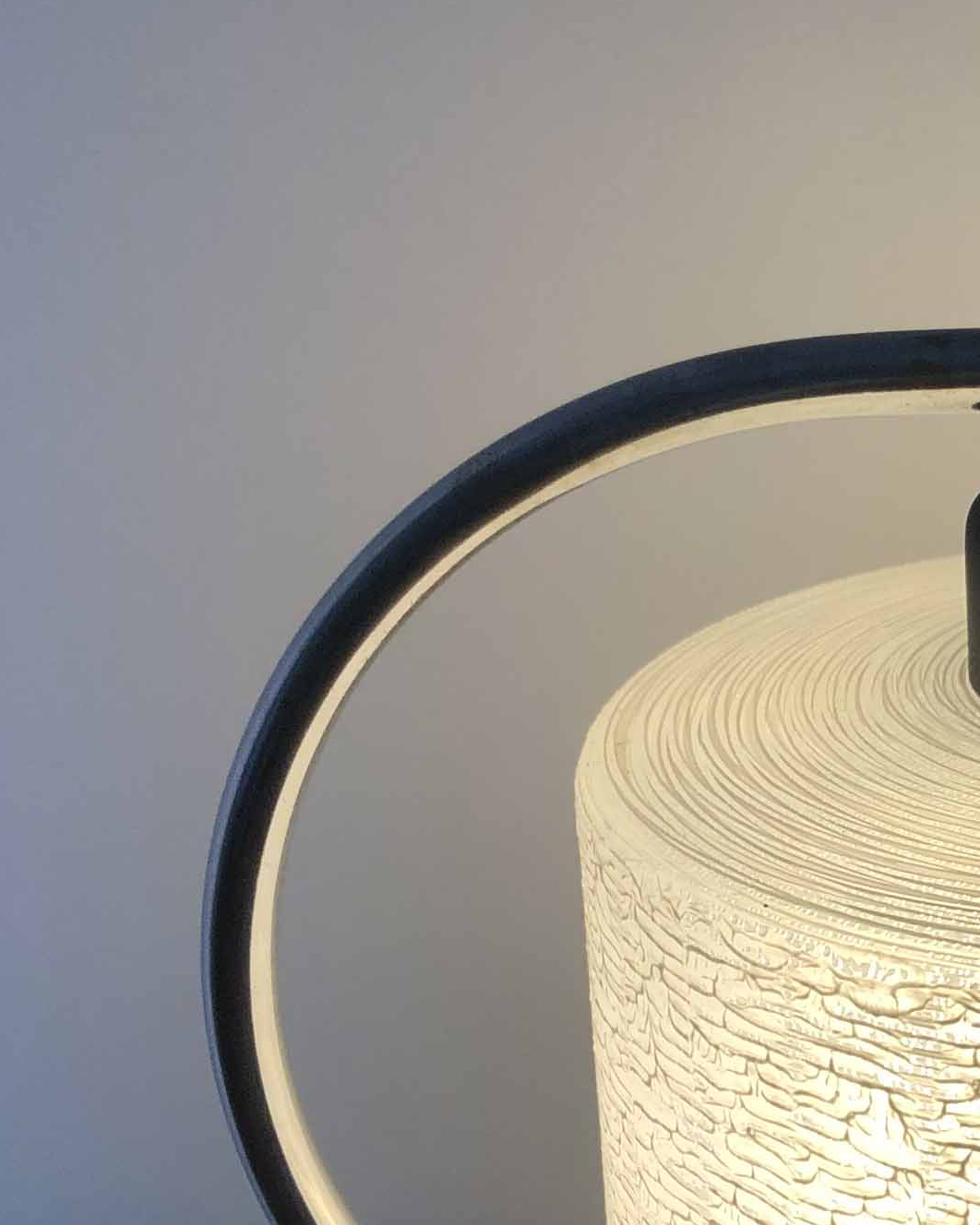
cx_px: 1142
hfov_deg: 17.7
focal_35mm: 83
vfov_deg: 22.9
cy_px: 820
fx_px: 3010
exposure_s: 1/100
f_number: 1.8
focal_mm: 3.99
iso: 25
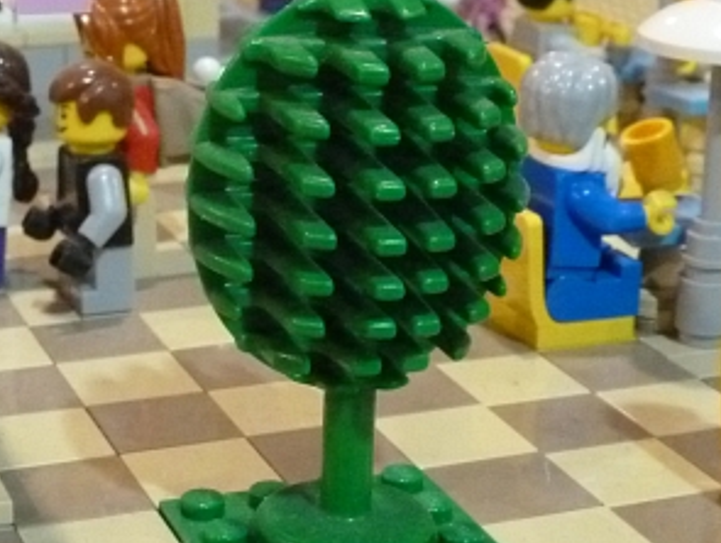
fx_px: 1898
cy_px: 144
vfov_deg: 16.2
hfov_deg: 21.5
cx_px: 330
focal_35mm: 91
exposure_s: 1/30
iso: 800
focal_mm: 6.9
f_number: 4.5
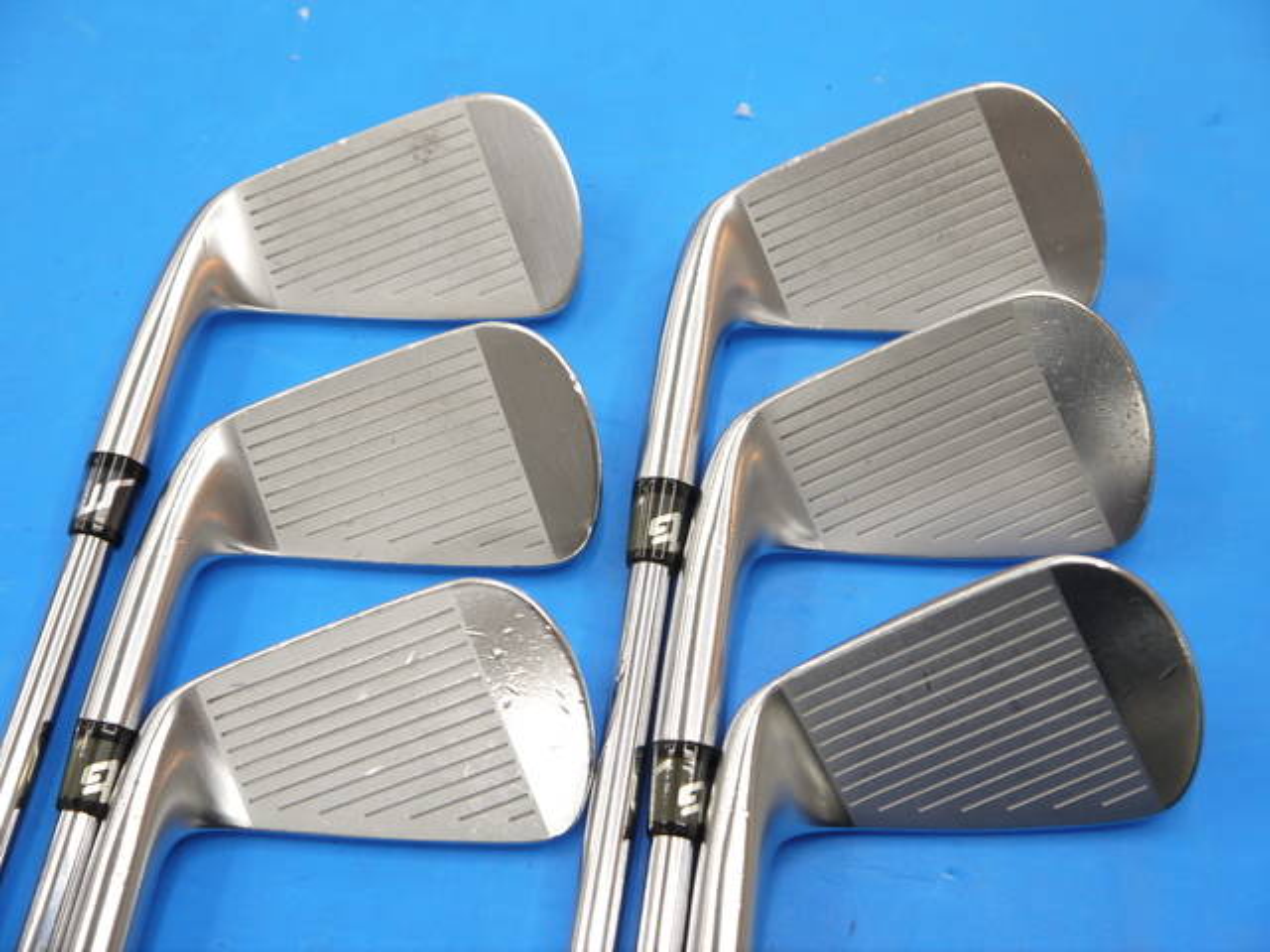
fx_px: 1908
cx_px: 635
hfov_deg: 36.8
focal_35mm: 52
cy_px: 476
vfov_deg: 28.0
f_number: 4.7
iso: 400
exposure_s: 1/125
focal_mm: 26
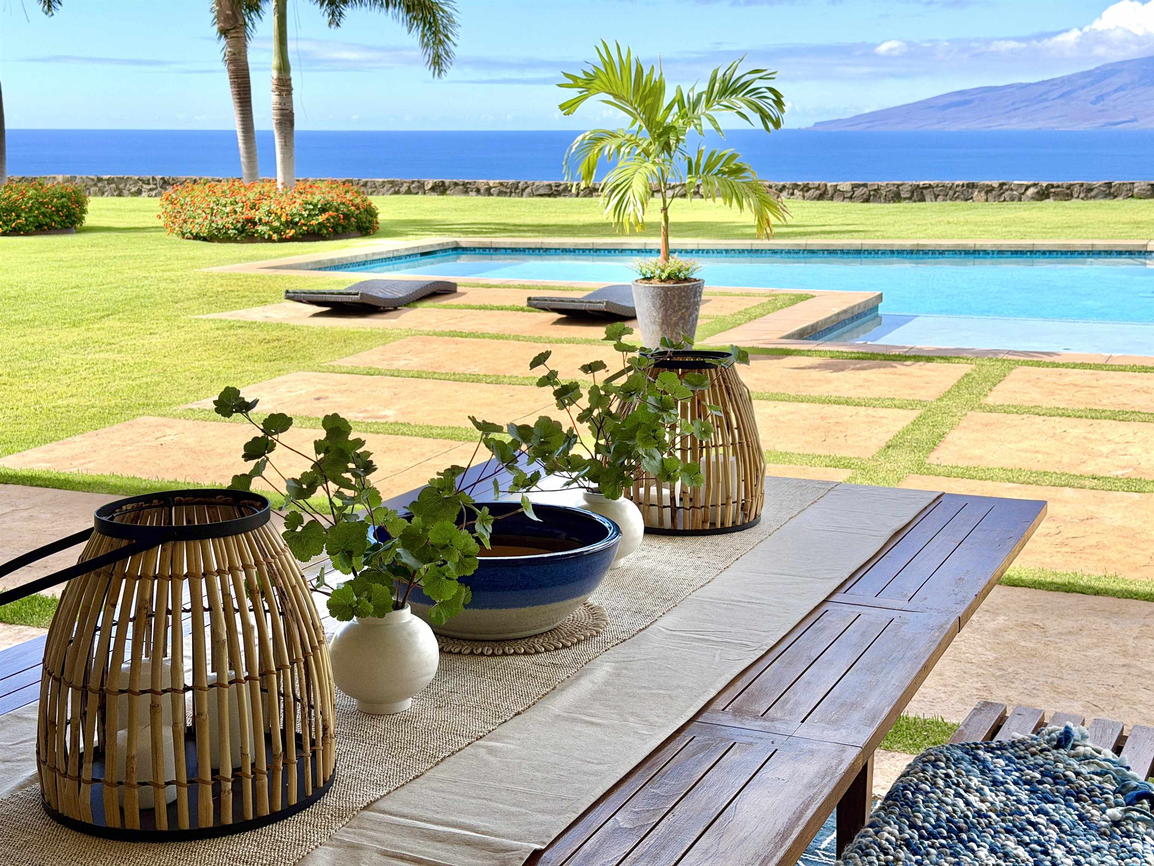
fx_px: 1600
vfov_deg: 30.3
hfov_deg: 39.7
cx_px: 577
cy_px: 433
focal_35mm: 48
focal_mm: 6.76
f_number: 1.78
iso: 64
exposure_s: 1/4329
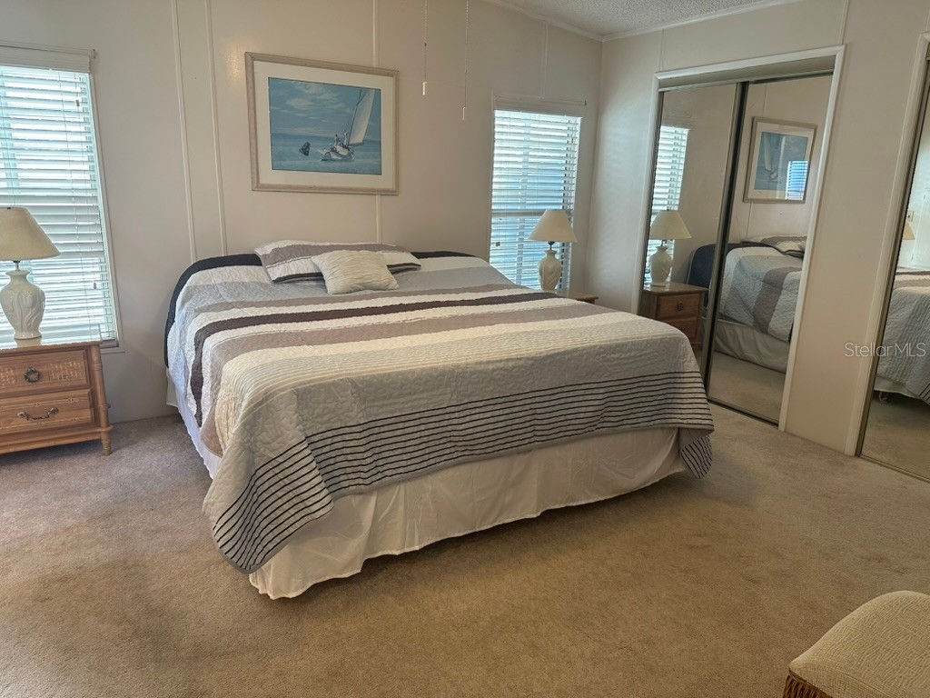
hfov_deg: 71.6
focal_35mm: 24
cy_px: 349
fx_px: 645
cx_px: 465
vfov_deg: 56.8
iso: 200
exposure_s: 1/120
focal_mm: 6.86
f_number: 1.78
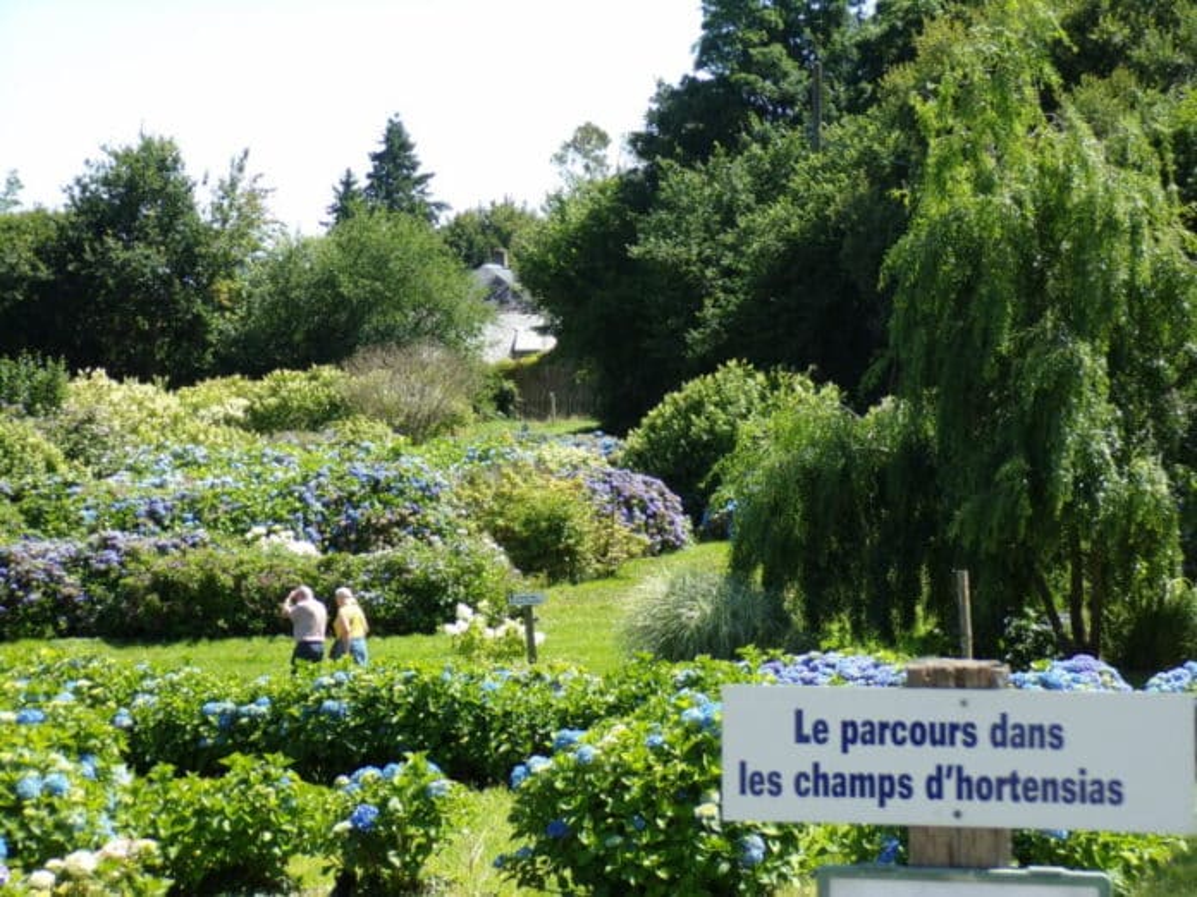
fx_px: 3423
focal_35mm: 99
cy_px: 448
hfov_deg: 19.8
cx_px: 598
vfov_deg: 14.9
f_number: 4.5
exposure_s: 1/240
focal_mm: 17.7
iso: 80
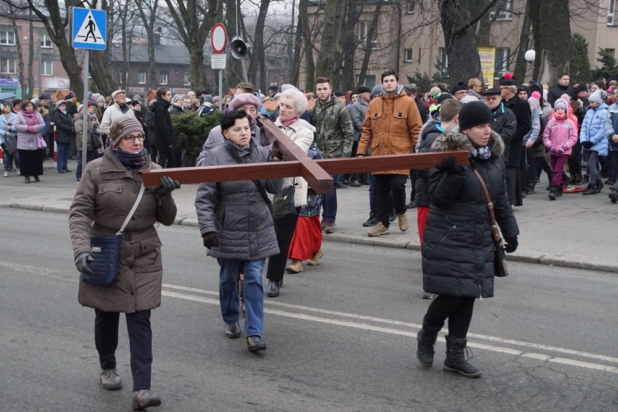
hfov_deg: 33.4
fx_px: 1030
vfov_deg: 22.6
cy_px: 206
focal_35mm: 60
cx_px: 309
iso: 3200
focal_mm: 40
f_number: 4.5
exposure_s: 1/160
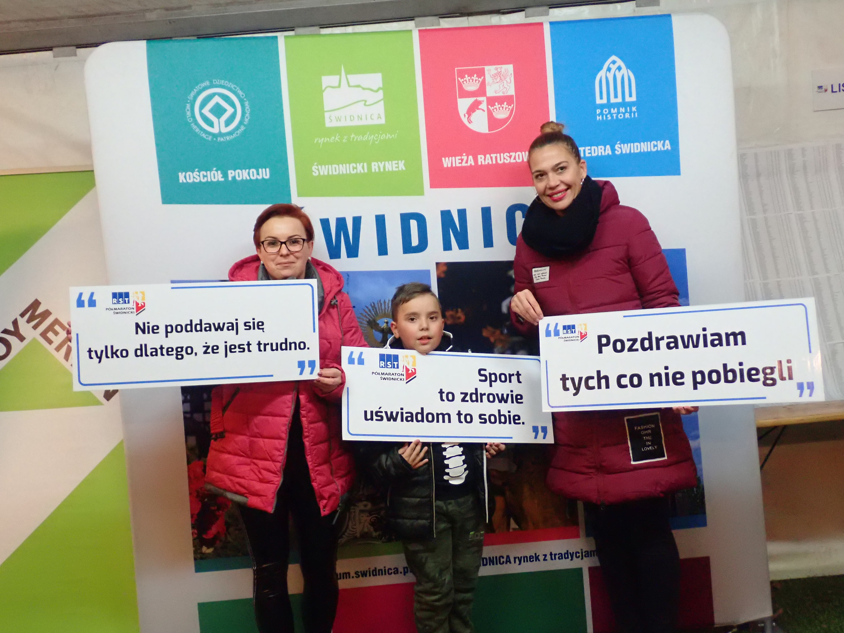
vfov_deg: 40.7
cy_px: 316
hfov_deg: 52.6
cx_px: 422
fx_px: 853
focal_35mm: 35
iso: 1600
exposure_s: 1/160
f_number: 2.6
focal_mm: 6.42
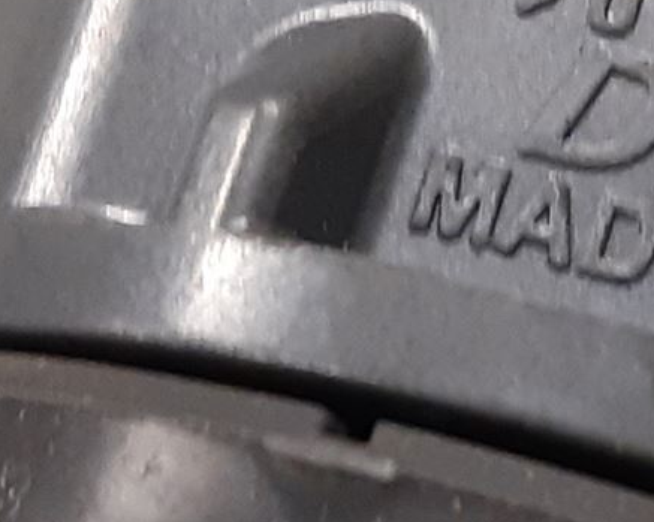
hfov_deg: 15.8
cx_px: 687
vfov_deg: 12.9
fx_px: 2302
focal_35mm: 119
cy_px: 242
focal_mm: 3.93
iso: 250
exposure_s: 1/50
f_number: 1.7
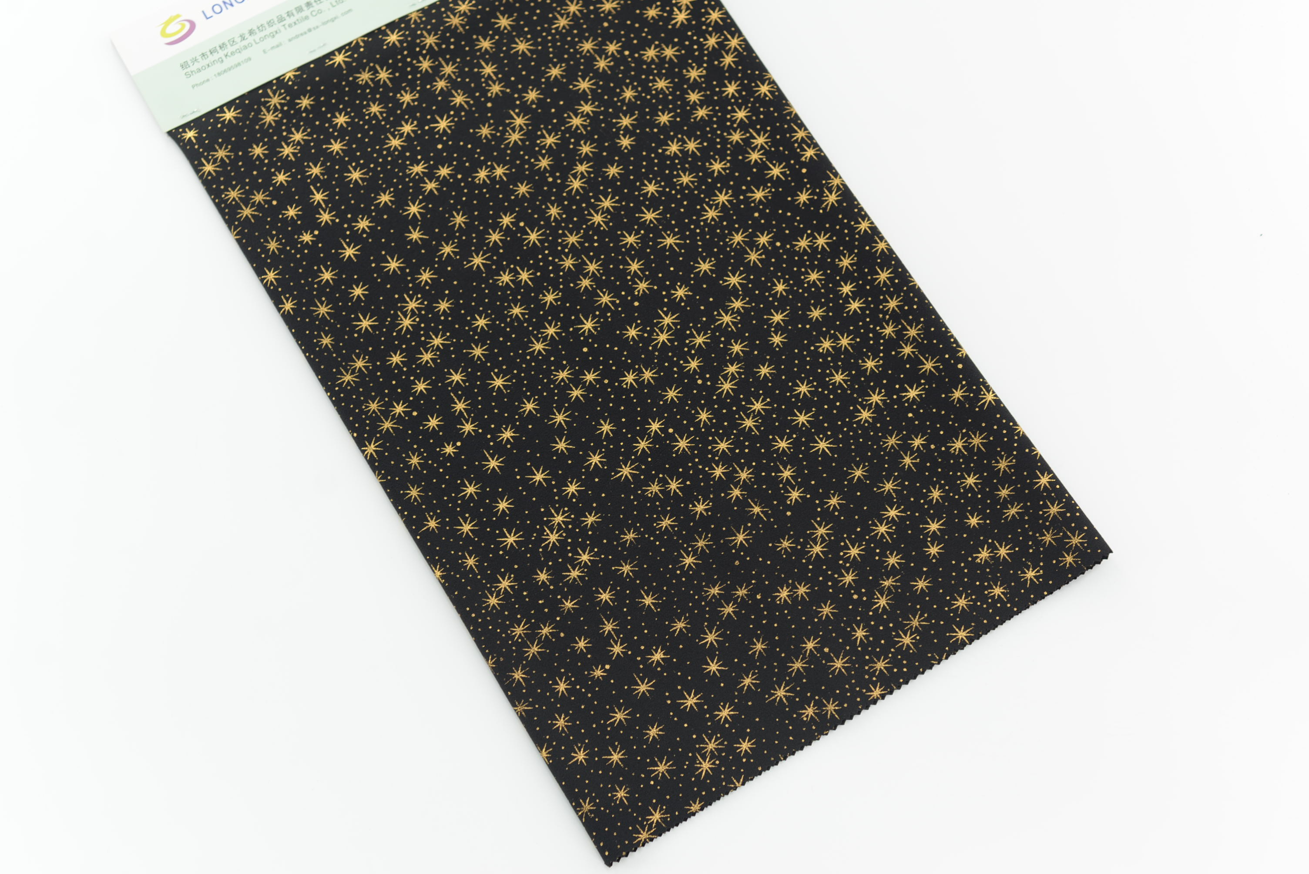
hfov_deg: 39.6
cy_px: 437
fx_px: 1819
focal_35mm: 50
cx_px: 654
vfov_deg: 27.0
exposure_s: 1/100
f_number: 4
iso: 100
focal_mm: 50
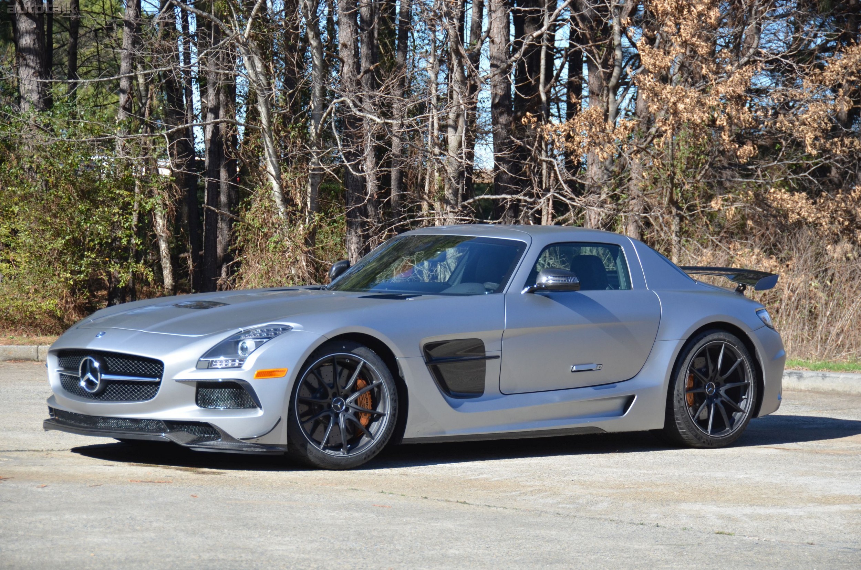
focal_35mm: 112
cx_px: 430
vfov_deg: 12.1
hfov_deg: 18.2
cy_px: 285
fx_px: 2685
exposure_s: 1/1250
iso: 400
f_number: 5
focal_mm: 75
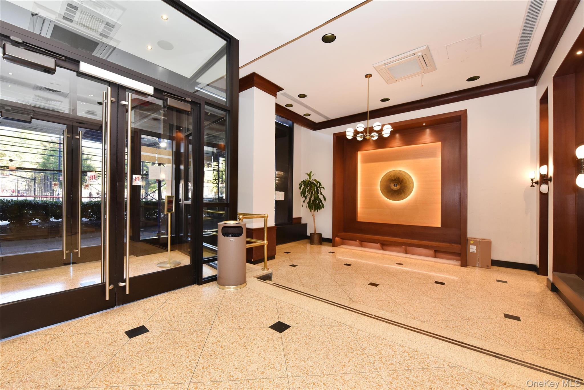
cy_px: 195
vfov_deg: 81.2
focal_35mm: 14
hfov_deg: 104.2
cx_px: 292
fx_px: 227
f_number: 6.3
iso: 2000
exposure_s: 1/60
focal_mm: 14
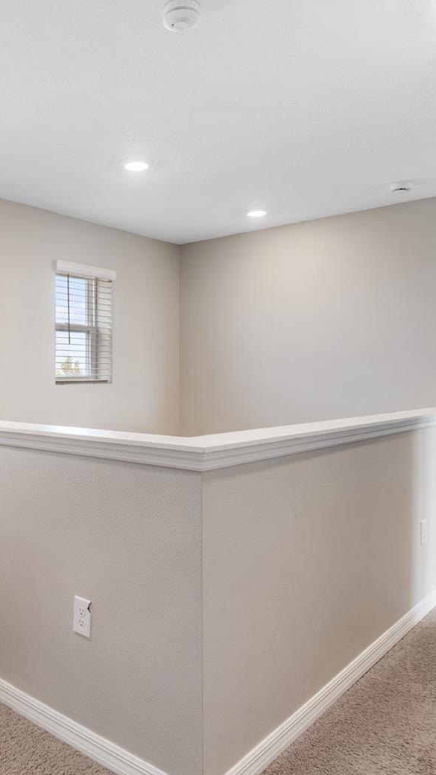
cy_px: 390
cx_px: 104
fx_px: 596
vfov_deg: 66.1
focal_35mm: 29
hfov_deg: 39.0
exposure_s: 1.3
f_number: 13
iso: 125
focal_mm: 18
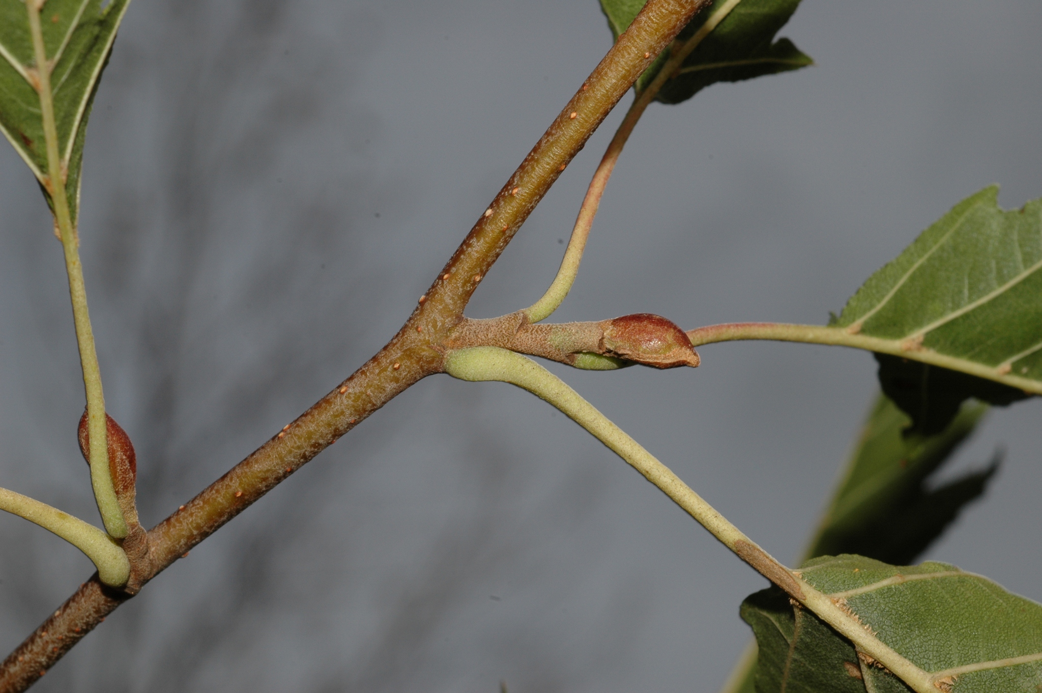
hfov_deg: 22.6
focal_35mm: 90
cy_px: 346
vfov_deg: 15.2
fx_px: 2603
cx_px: 521
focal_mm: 60
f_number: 18
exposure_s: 1/60
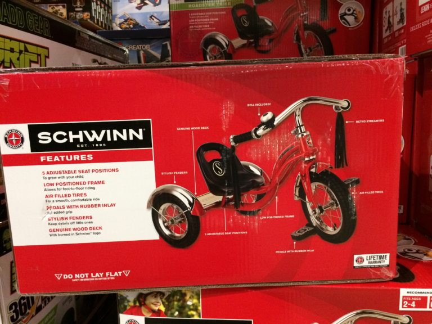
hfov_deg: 61.7
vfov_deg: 48.2
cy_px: 162
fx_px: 362
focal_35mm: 29
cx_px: 216
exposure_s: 1/30
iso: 320
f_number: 2.2
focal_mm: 4.15
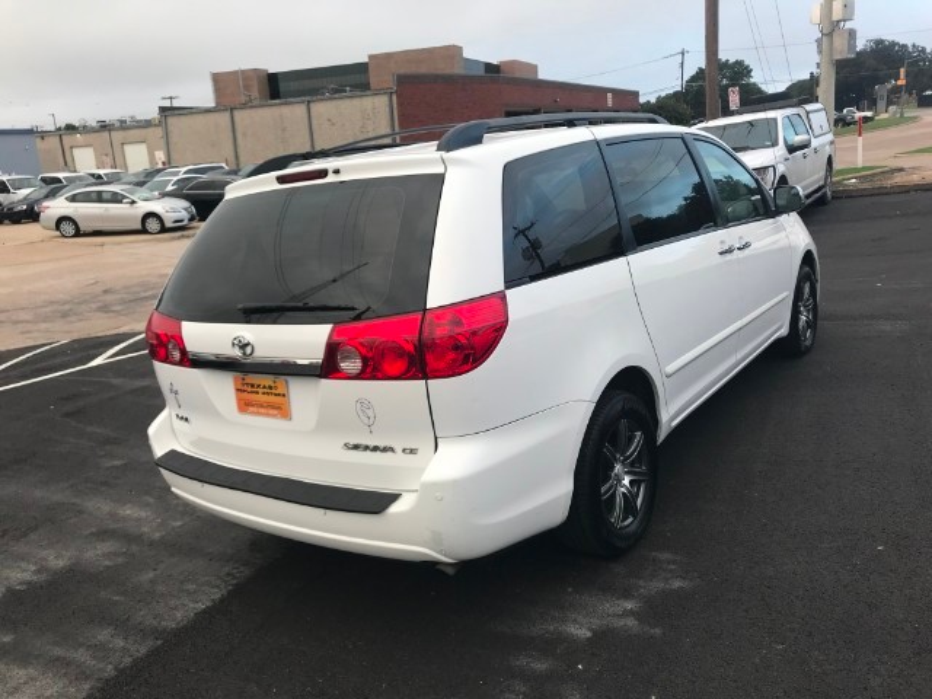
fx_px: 754
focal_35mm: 28
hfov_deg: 63.4
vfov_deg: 49.7
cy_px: 350
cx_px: 466
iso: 20
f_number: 1.8
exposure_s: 1/447
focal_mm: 3.99
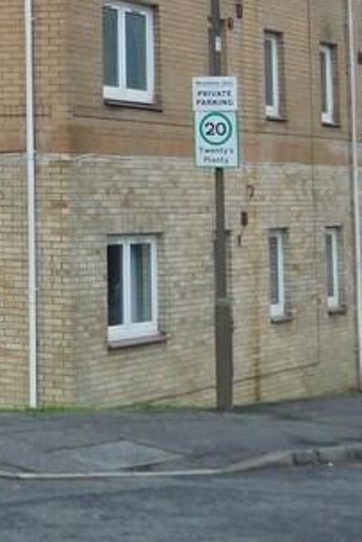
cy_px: -123
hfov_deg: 10.1
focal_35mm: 126
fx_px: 1898
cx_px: -351
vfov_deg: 15.6
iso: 125
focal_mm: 6.3
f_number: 3.5
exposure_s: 1/80
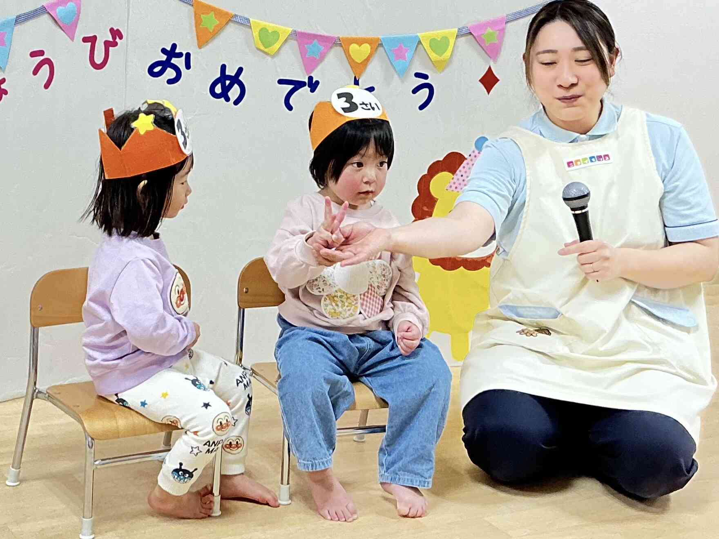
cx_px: 360
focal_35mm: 29
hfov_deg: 61.7
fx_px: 602
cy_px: 270
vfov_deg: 48.2
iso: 125
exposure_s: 1/60
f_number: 1.8
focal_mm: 3
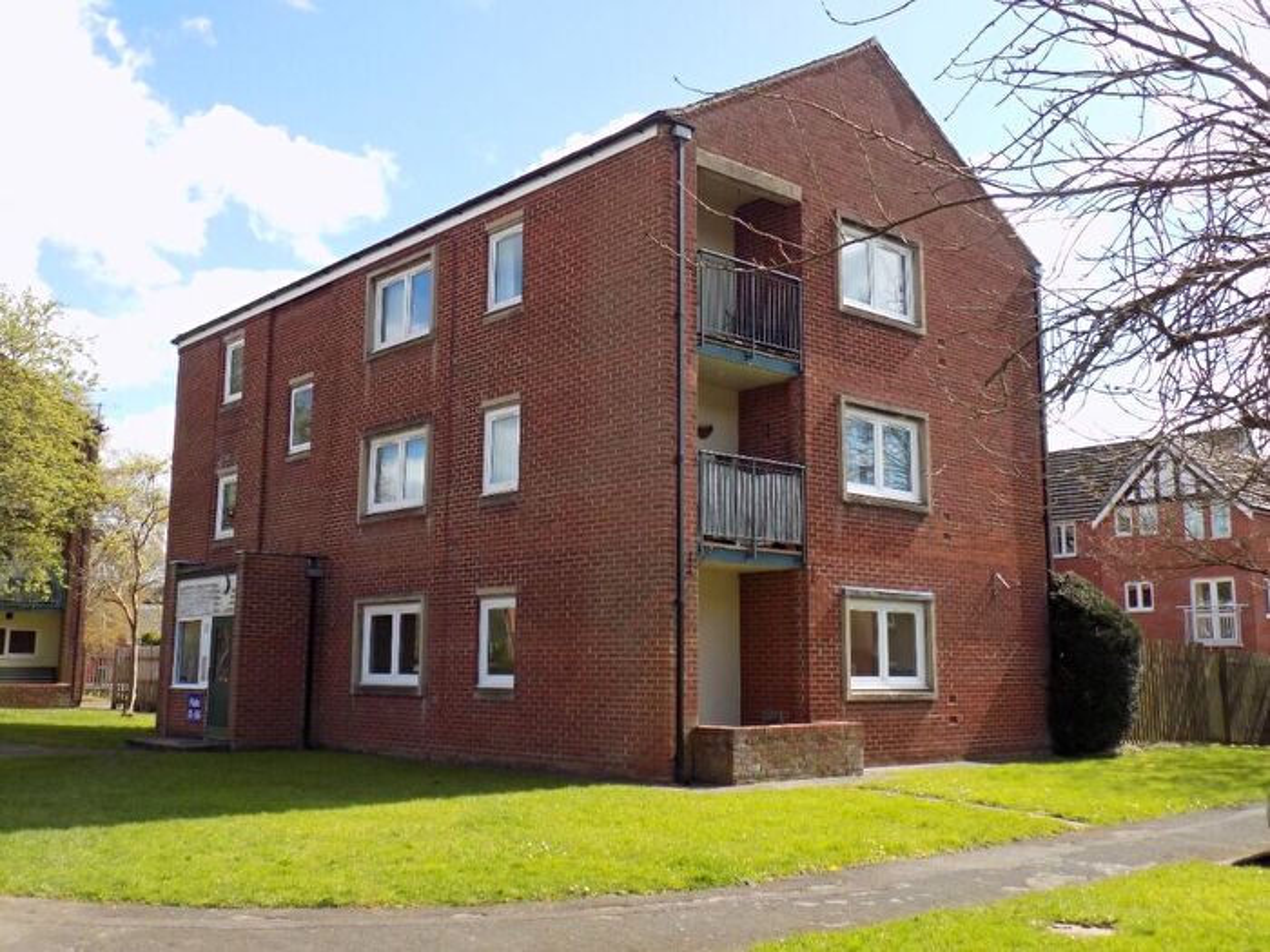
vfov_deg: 41.8
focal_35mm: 34
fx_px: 1247
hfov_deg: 54.0
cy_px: 476
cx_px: 635
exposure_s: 1/400
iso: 80
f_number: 3.4
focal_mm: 6.1
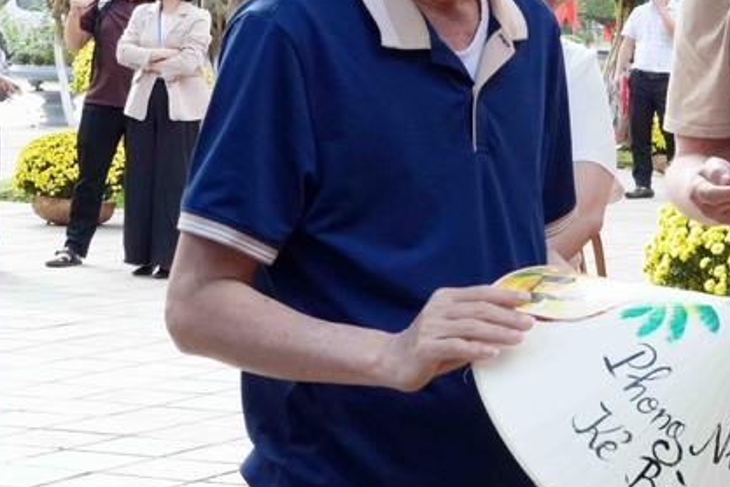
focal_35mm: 144
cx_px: 860
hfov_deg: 13.9
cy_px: 185
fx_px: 2920
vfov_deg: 9.5
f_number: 11
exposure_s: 1/250
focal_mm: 40
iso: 1000
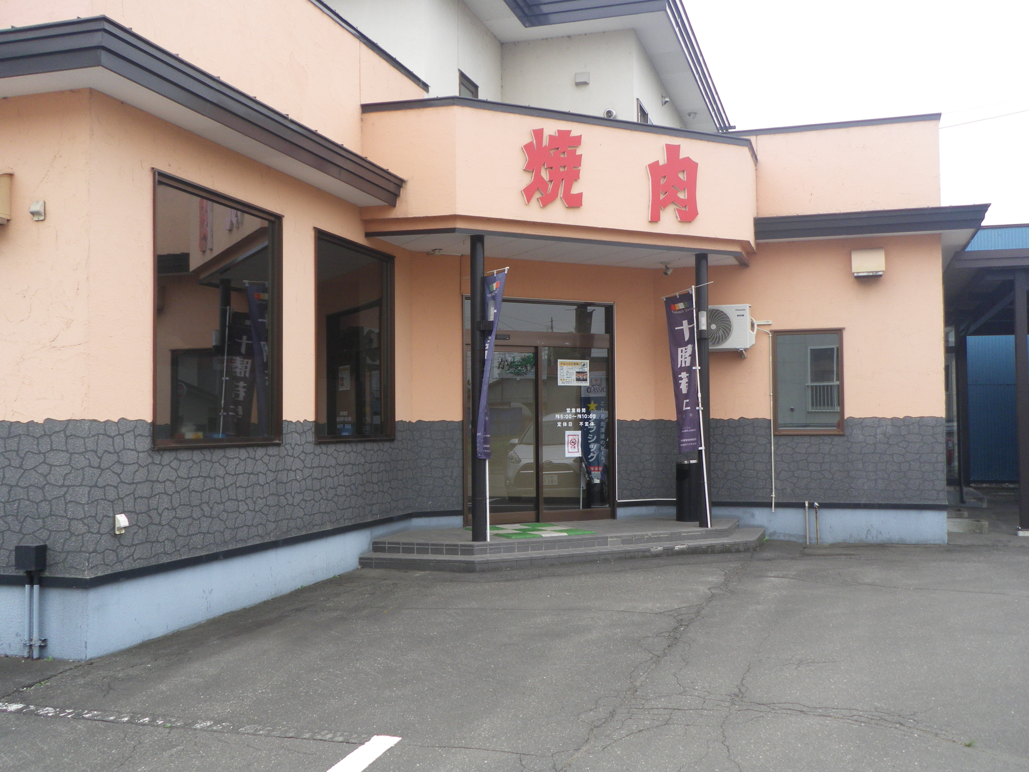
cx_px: 514
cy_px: 386
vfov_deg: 40.7
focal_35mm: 35
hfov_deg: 52.6
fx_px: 1040
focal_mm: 6.2
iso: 64
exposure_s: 1/160
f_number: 3.8
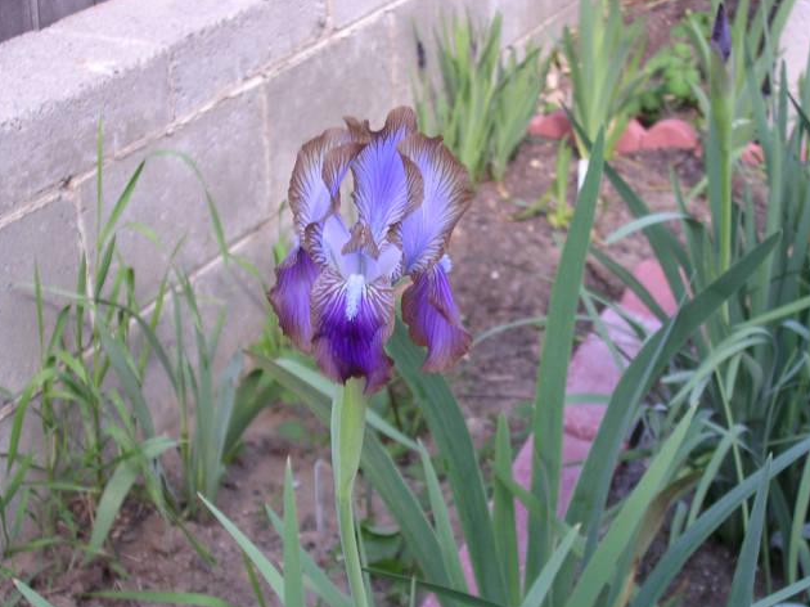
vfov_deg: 24.0
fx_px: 1427
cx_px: 402
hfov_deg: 31.7
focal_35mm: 61
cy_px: 305
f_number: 3.4
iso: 100
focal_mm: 9.1
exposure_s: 1/72.2
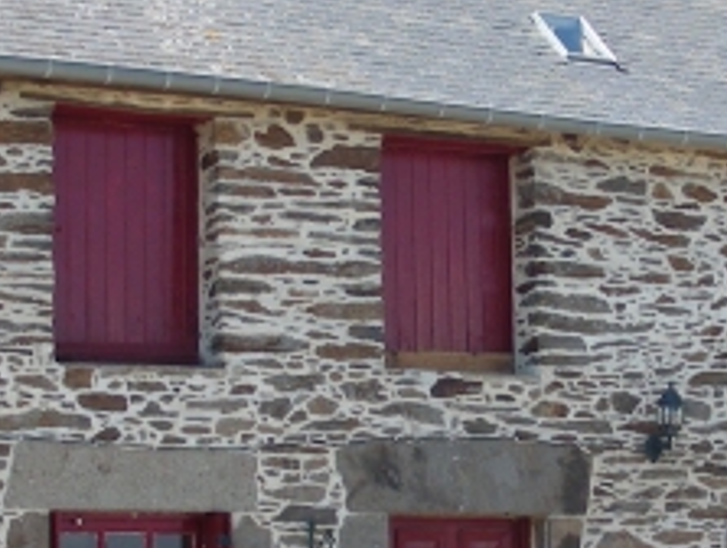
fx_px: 2440
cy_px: 336
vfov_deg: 12.8
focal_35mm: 116
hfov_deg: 16.9
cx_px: 486
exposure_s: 1/164
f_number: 4
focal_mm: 6.3
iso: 50
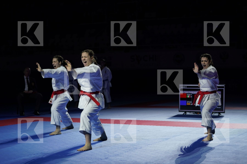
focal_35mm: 70
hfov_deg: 28.8
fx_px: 480
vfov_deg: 19.5
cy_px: 82
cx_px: 124
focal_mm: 70
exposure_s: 1/500
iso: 320
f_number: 2.8
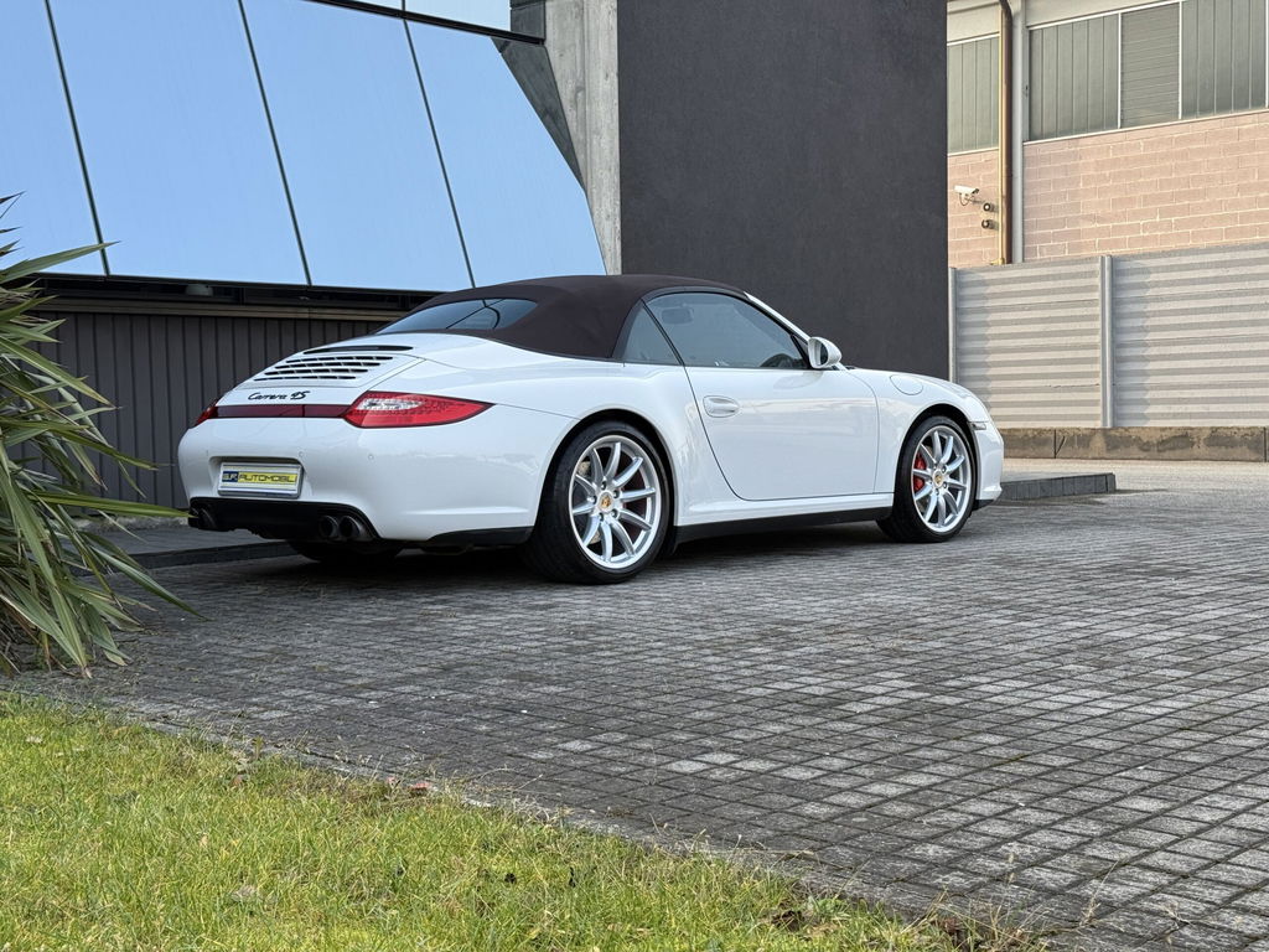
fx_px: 1760
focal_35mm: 48
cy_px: 476
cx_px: 634
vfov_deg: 30.3
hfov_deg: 39.7
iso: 64
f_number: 1.78
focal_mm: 6.76
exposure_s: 1/706
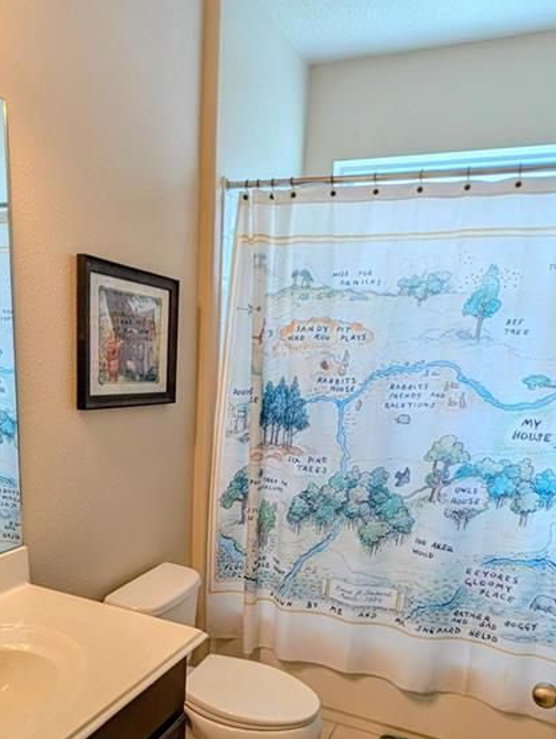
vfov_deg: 65.3
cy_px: 499
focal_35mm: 26
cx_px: 242
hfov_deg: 53.0
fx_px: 556
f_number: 1.7
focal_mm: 2.02
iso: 49
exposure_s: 1/242
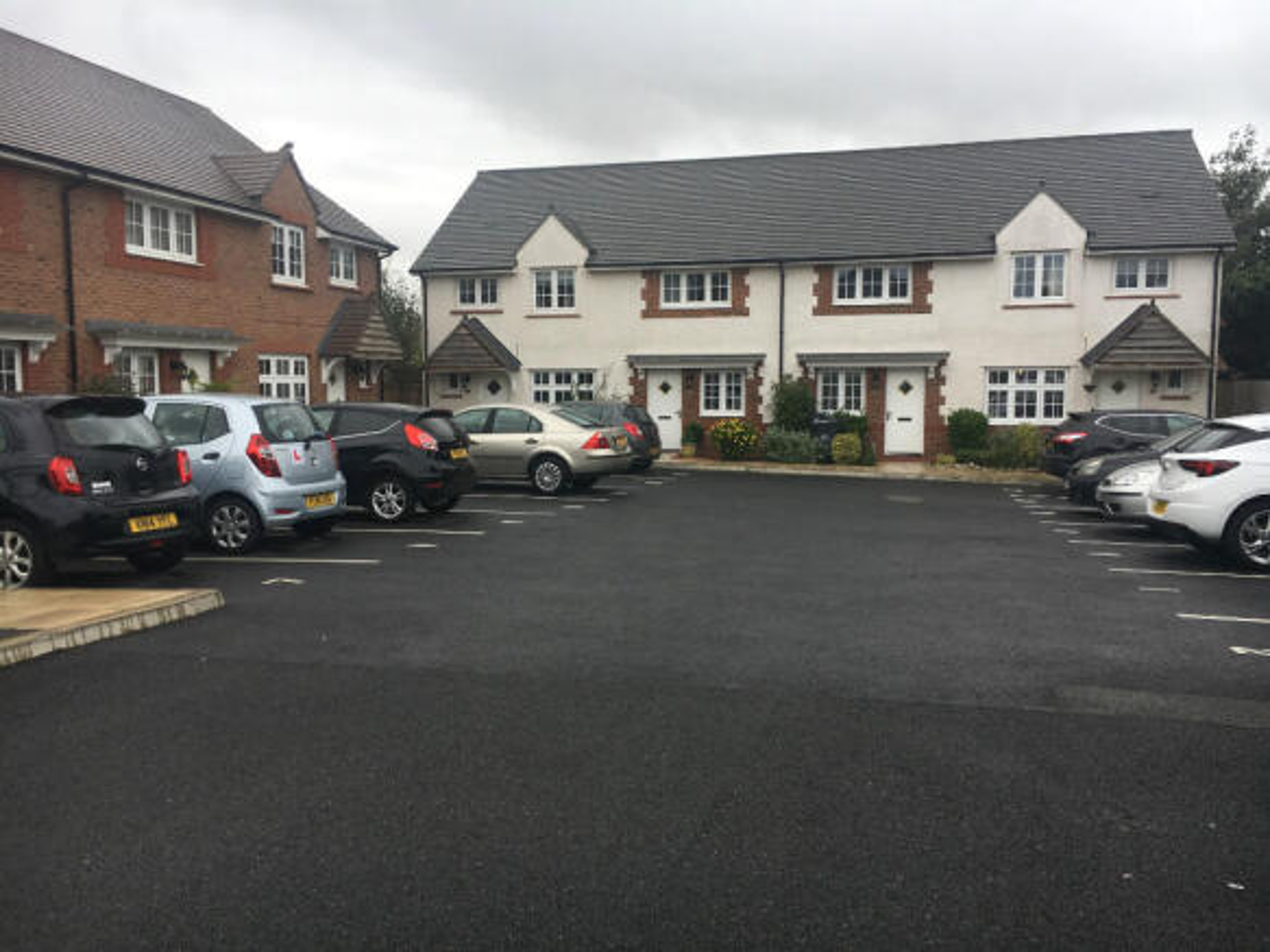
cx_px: 635
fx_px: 1064
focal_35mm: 29
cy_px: 476
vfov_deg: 48.2
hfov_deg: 61.7
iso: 25
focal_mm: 4.15
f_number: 2.2
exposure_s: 1/460
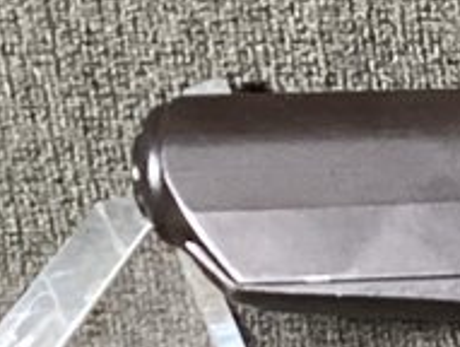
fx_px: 3262
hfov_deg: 7.2
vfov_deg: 6.0
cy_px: 486
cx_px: 1335
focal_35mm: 245
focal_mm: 3.3
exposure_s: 1/40
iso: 320
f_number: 2.4
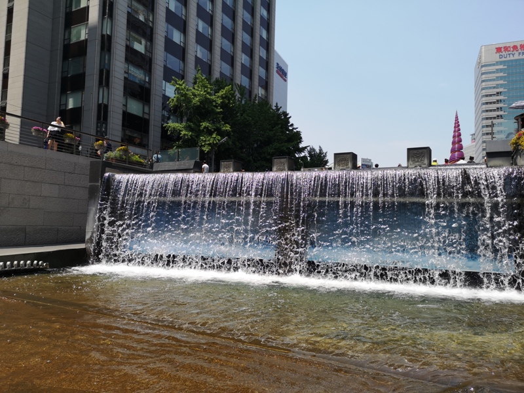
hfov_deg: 65.3
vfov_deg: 51.4
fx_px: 409
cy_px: 196
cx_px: 262
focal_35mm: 27
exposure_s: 1/1912
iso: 50
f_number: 1.8
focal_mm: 3.95
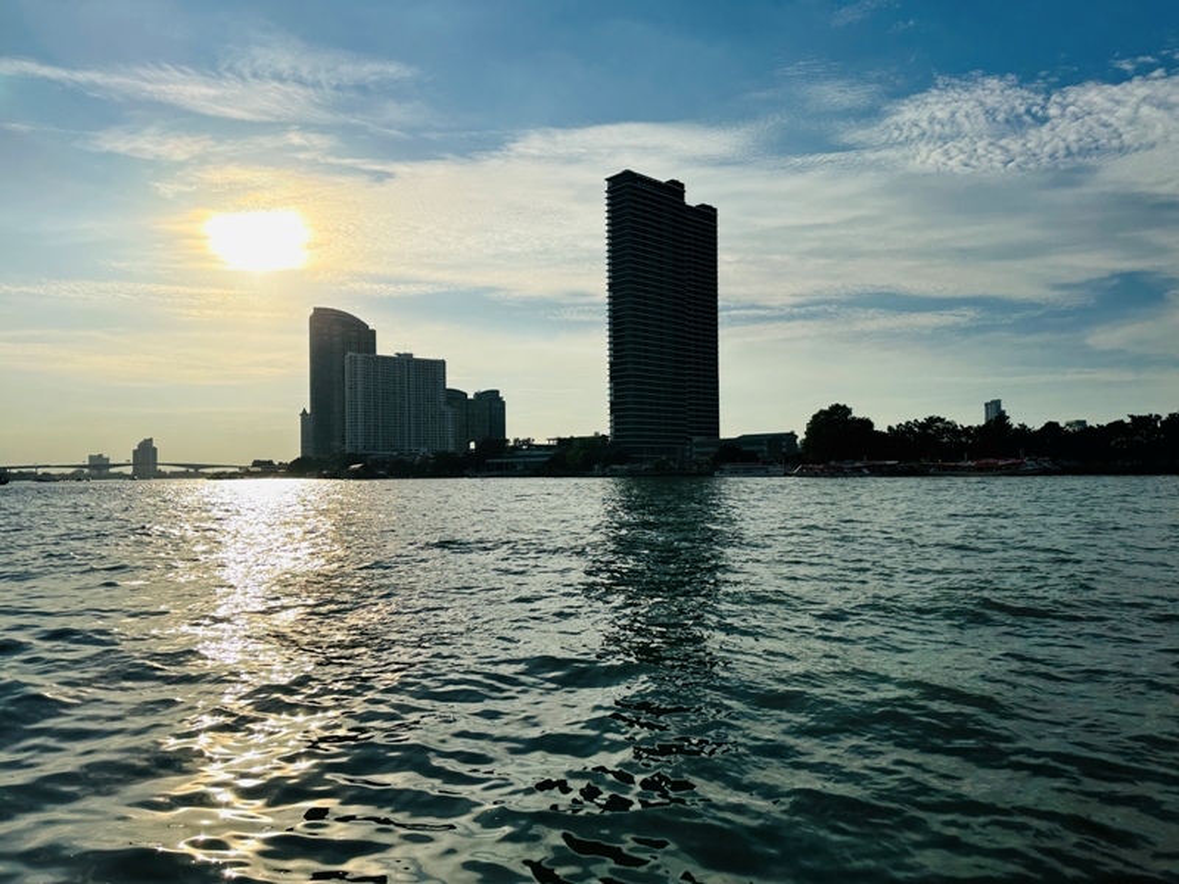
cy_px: 442
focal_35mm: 24
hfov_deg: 71.6
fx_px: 817
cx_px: 590
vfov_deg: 56.8
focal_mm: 6.86
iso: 80
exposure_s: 1/18519
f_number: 1.78
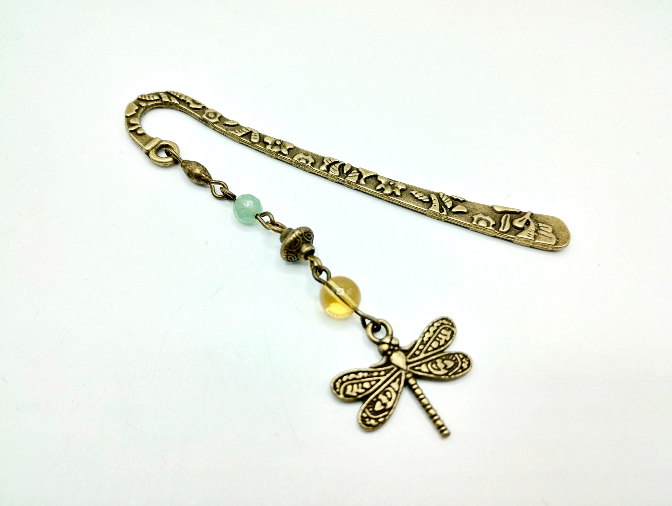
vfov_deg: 49.9
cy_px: 253
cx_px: 336
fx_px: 544
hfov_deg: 63.4
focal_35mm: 28
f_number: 1.8
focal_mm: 4.27
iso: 100
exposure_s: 1/121
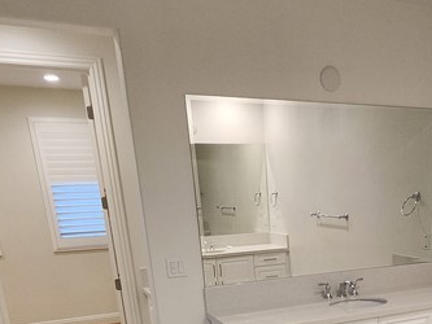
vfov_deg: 31.0
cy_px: 378
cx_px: 344
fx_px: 499
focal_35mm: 40
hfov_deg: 44.6
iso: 160
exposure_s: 1/60
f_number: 2.2
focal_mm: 1.74
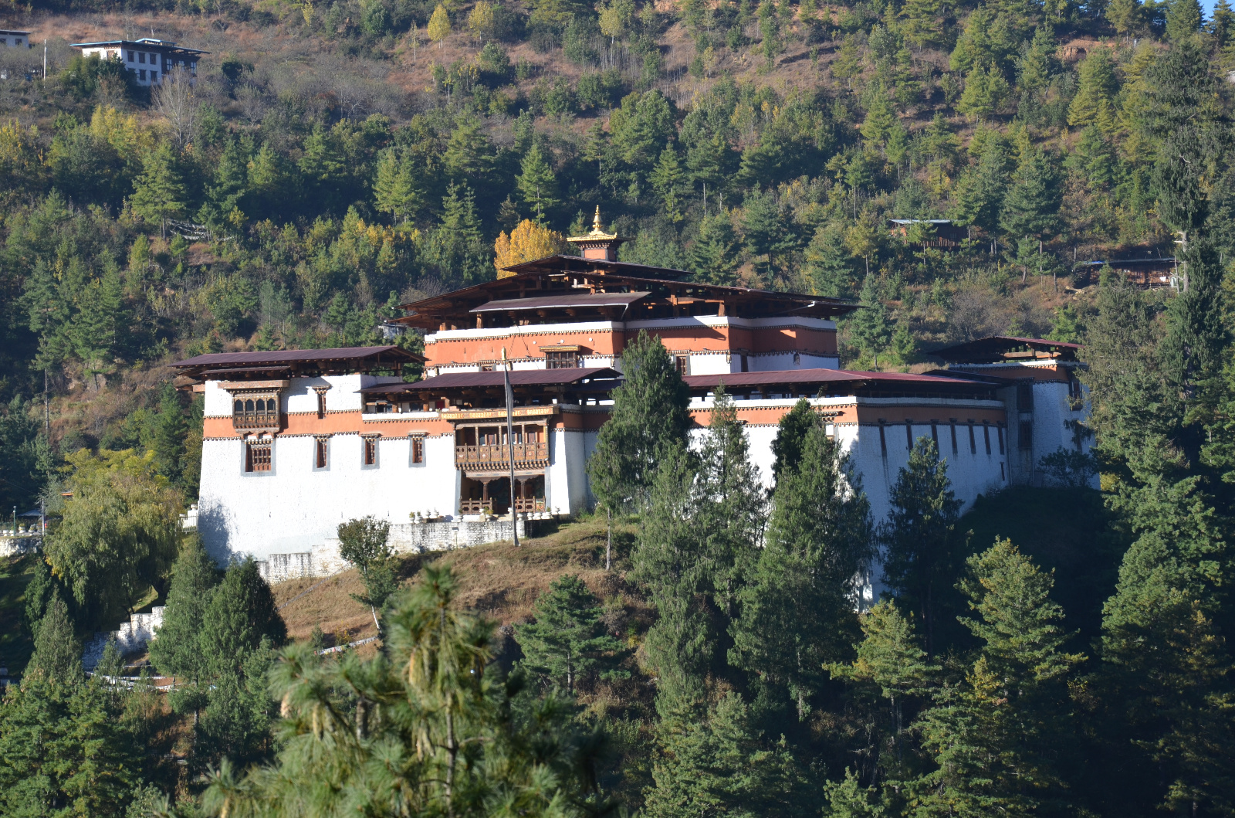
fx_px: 4364
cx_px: 618
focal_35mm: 128
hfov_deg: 16.1
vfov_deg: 10.7
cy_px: 409
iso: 140
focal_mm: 85
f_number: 8
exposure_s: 1/250
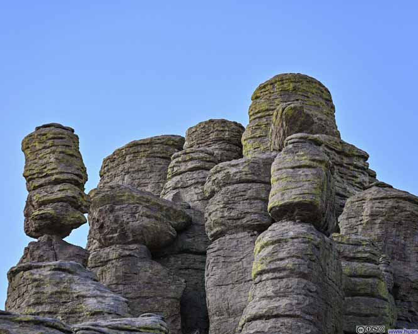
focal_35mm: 136
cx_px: 201
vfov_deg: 11.3
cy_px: 168
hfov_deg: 14.2
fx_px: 1682
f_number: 4.5
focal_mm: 120
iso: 100
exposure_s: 1/400
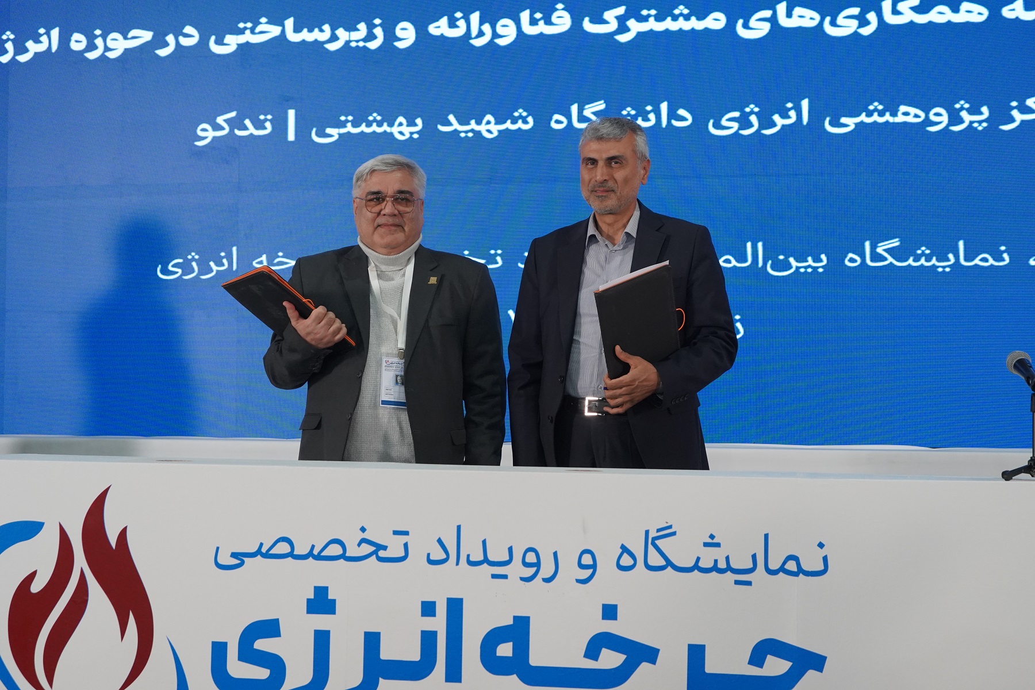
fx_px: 1725
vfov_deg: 22.6
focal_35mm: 60
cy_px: 345
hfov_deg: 33.4
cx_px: 518
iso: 3200
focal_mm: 60
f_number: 5.6
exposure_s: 1/160
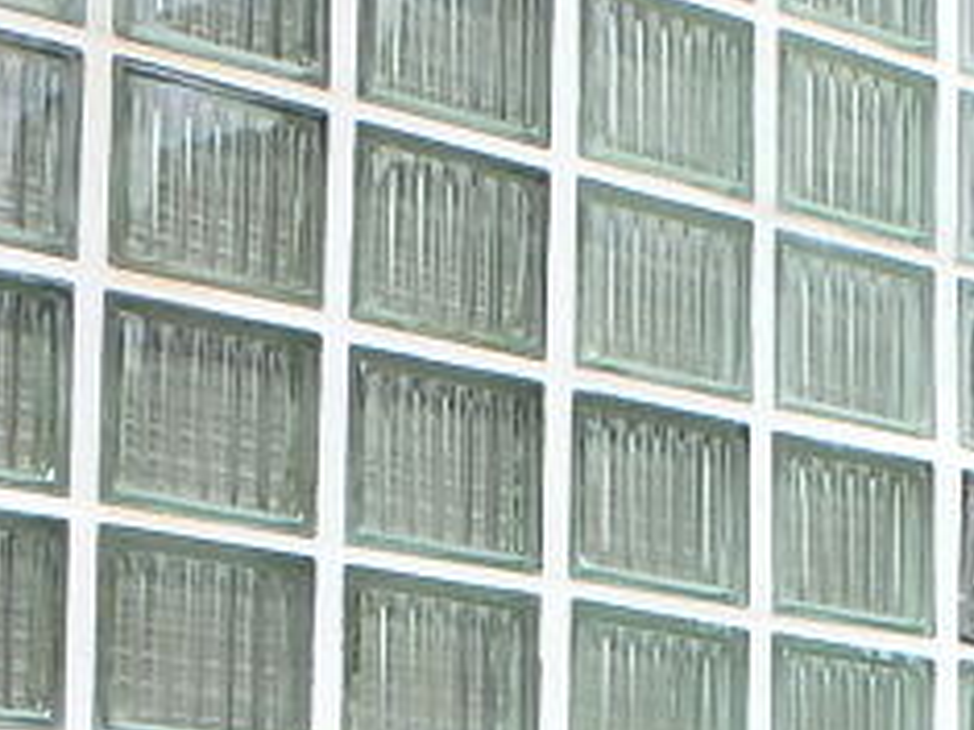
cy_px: 1269
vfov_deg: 15.2
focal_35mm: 85
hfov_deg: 21.6
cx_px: 1131
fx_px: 2390
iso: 125
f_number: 3.5
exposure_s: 1/320
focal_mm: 3.7
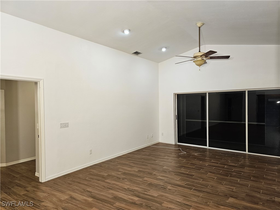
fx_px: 186
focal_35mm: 23
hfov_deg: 73.9
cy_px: 105
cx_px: 140
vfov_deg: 58.9
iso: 200
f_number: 1.7
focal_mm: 6.3
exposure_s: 1/120
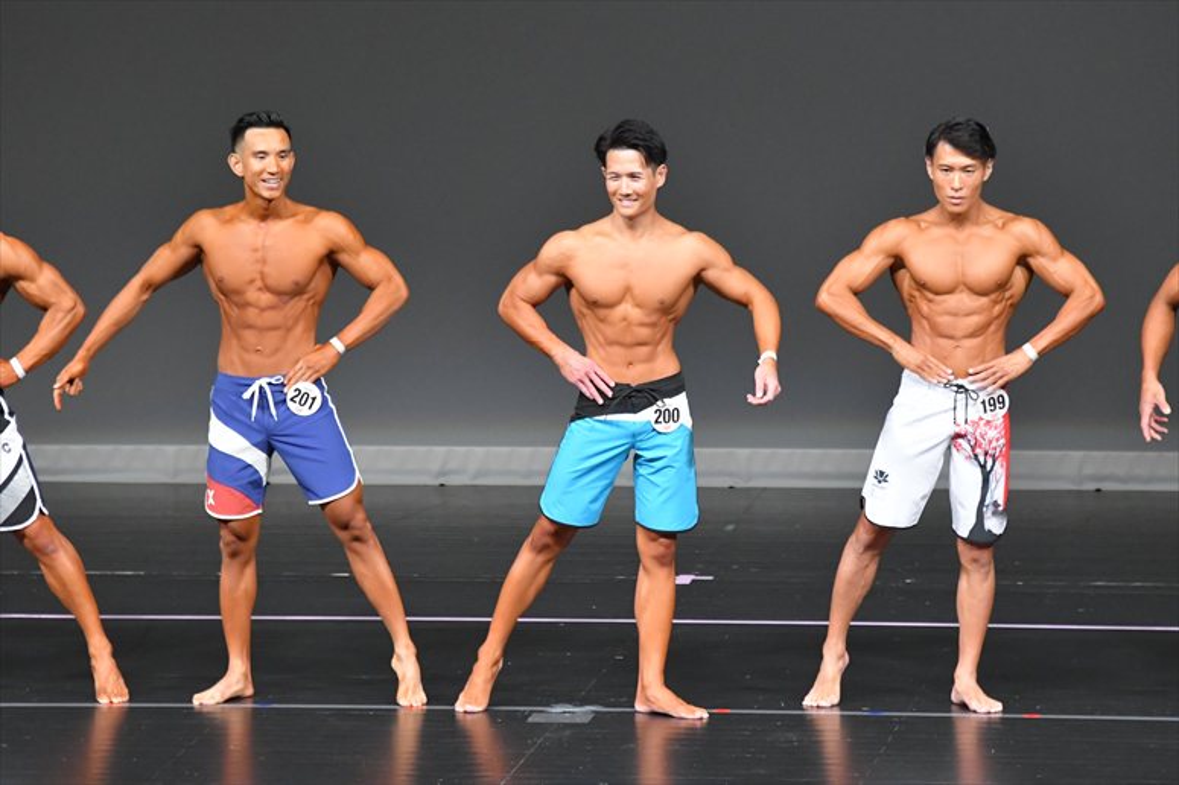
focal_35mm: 300
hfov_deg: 6.9
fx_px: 9820
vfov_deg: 4.6
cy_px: 392
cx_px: 590
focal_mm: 200
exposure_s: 1/400
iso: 5000
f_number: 5.6
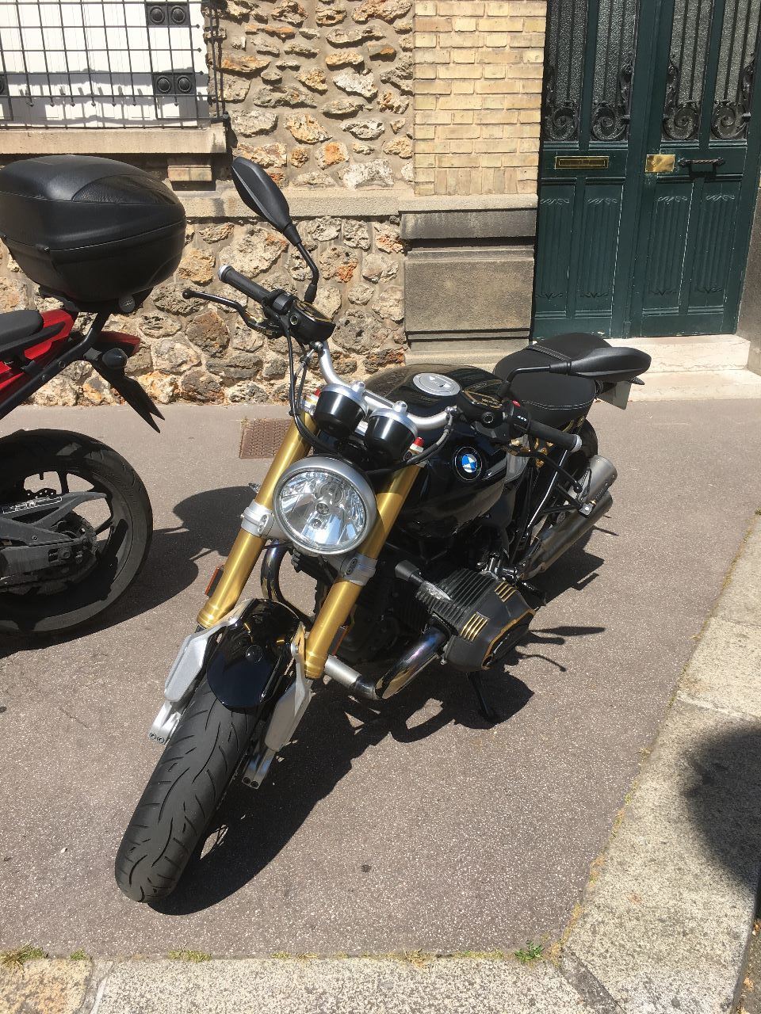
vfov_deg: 61.7
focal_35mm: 29
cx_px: 380
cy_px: 507
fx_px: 850
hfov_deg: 48.2
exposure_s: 1/1241
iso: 25
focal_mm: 4.15
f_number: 2.2
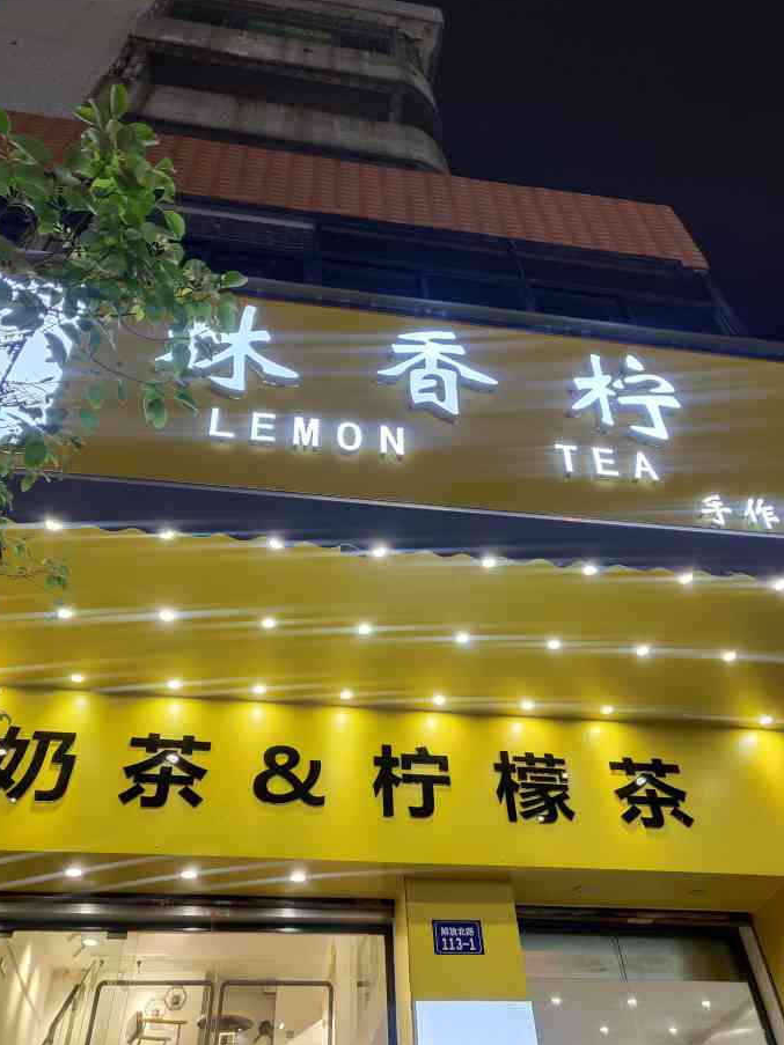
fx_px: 936
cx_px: 394
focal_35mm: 31
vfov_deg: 58.4
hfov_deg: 45.4
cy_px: 513
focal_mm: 4.35
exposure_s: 1/100
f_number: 1.8
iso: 283
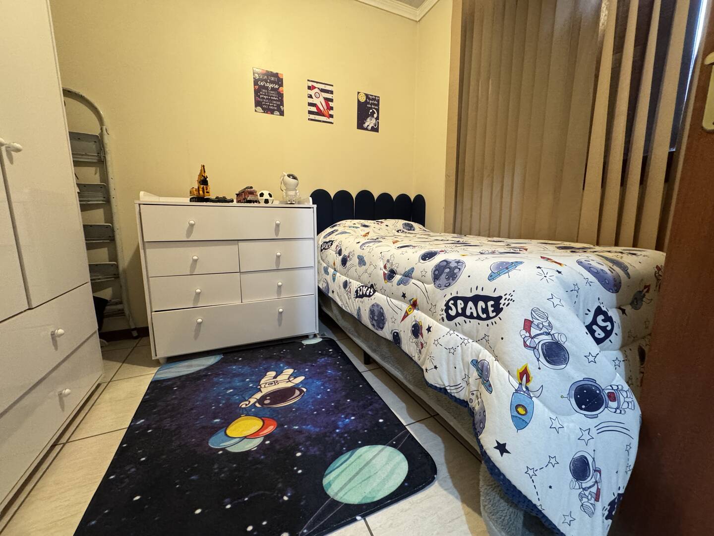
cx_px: 357
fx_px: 289
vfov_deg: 85.7
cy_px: 268
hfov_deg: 102.1
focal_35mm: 14
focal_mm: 2.22
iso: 500
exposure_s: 1/60
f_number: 2.2
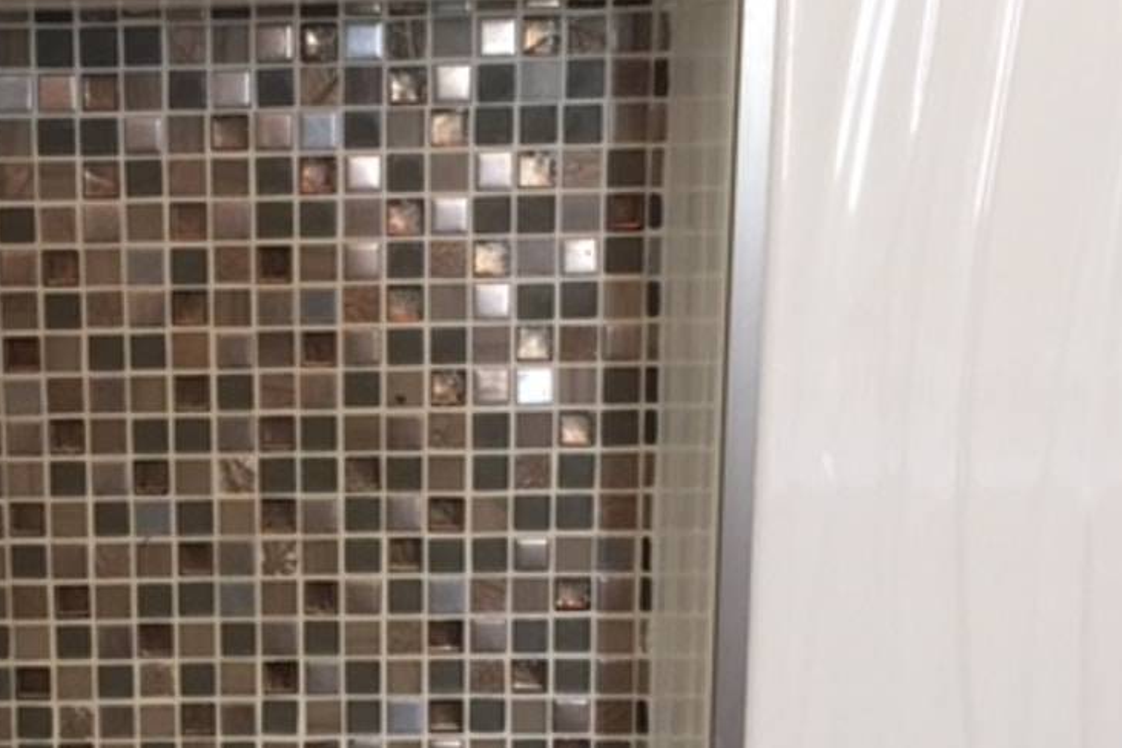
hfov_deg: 34.8
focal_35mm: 55
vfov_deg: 24.6
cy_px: 444
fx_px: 1714
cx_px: 177
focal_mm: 4.15
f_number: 2.2
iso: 100
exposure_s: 1/10
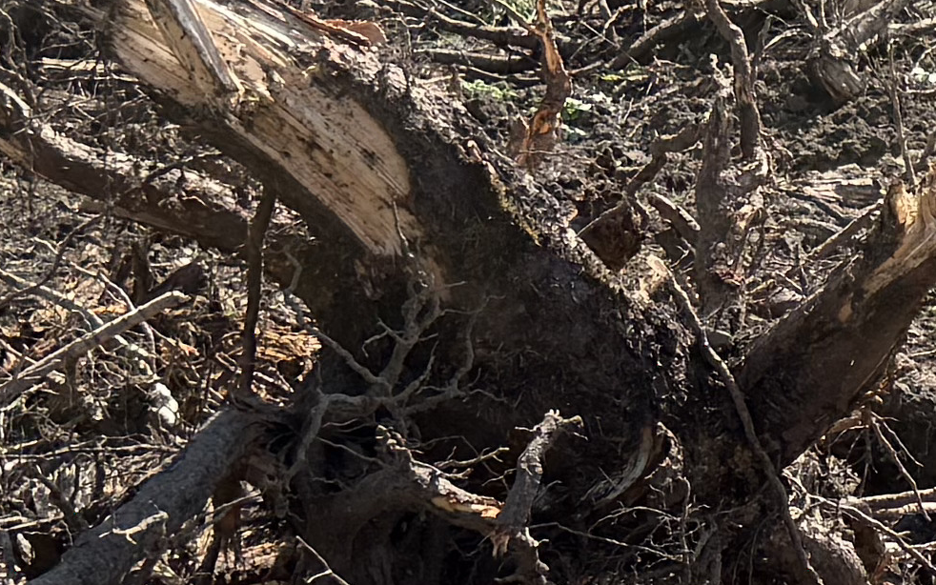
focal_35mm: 148
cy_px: -91
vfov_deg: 8.8
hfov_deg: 13.1
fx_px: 3776
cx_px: 1536
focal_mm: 6.76
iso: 100
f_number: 1.78
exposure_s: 1/2611
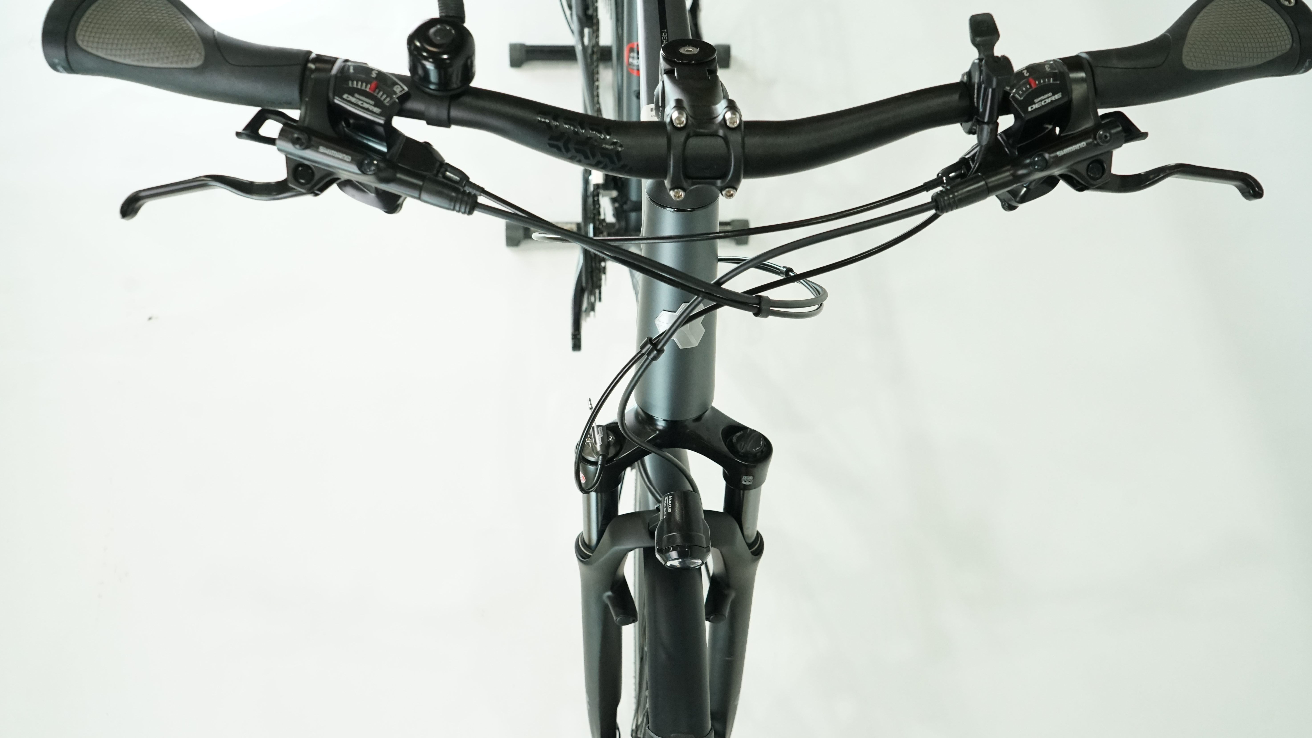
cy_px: 397
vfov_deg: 37.8
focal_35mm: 31
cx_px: 669
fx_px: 1078
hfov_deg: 62.6
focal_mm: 29
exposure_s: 1/200
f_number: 6.3
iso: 2500
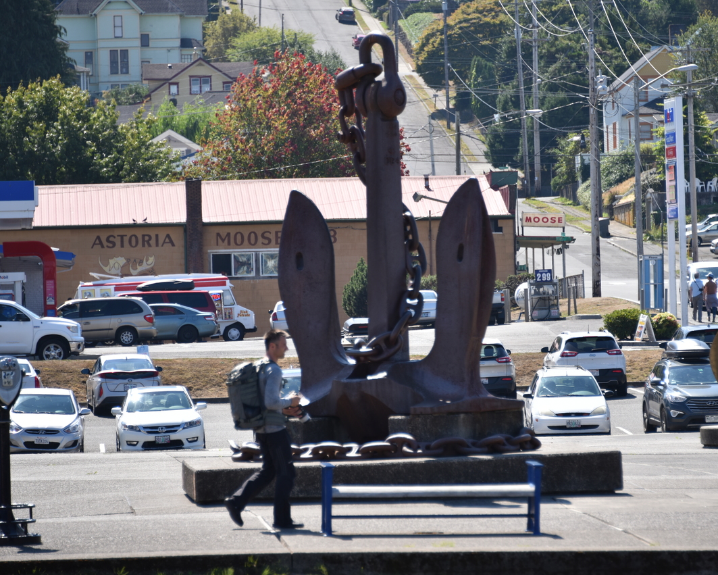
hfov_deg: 8.5
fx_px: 4804
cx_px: 424
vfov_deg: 6.8
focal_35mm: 226
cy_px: 288
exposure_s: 1/400
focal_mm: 200
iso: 125
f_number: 5.6
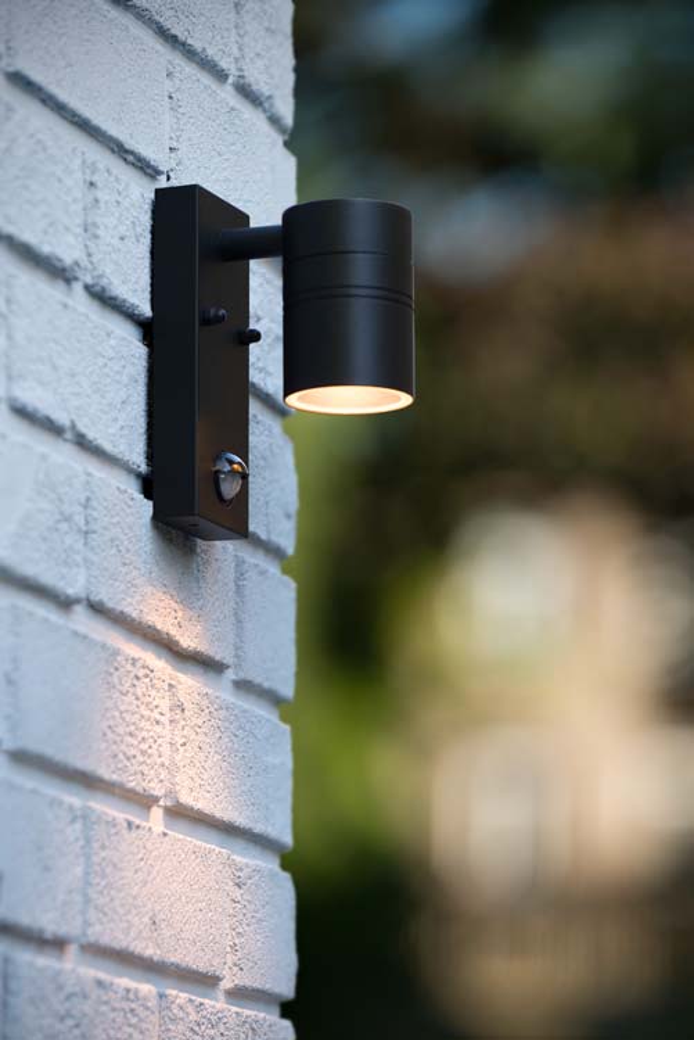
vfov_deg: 15.2
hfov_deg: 10.2
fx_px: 3898
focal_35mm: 135
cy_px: 520
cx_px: 347
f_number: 4
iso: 160
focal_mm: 135
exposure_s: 1/125
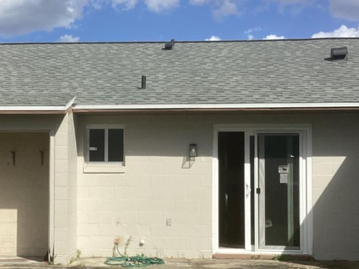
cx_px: 114
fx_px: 664
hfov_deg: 30.0
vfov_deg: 22.9
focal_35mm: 64
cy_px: 167
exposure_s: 1/1988
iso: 25
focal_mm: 3.3
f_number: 2.4
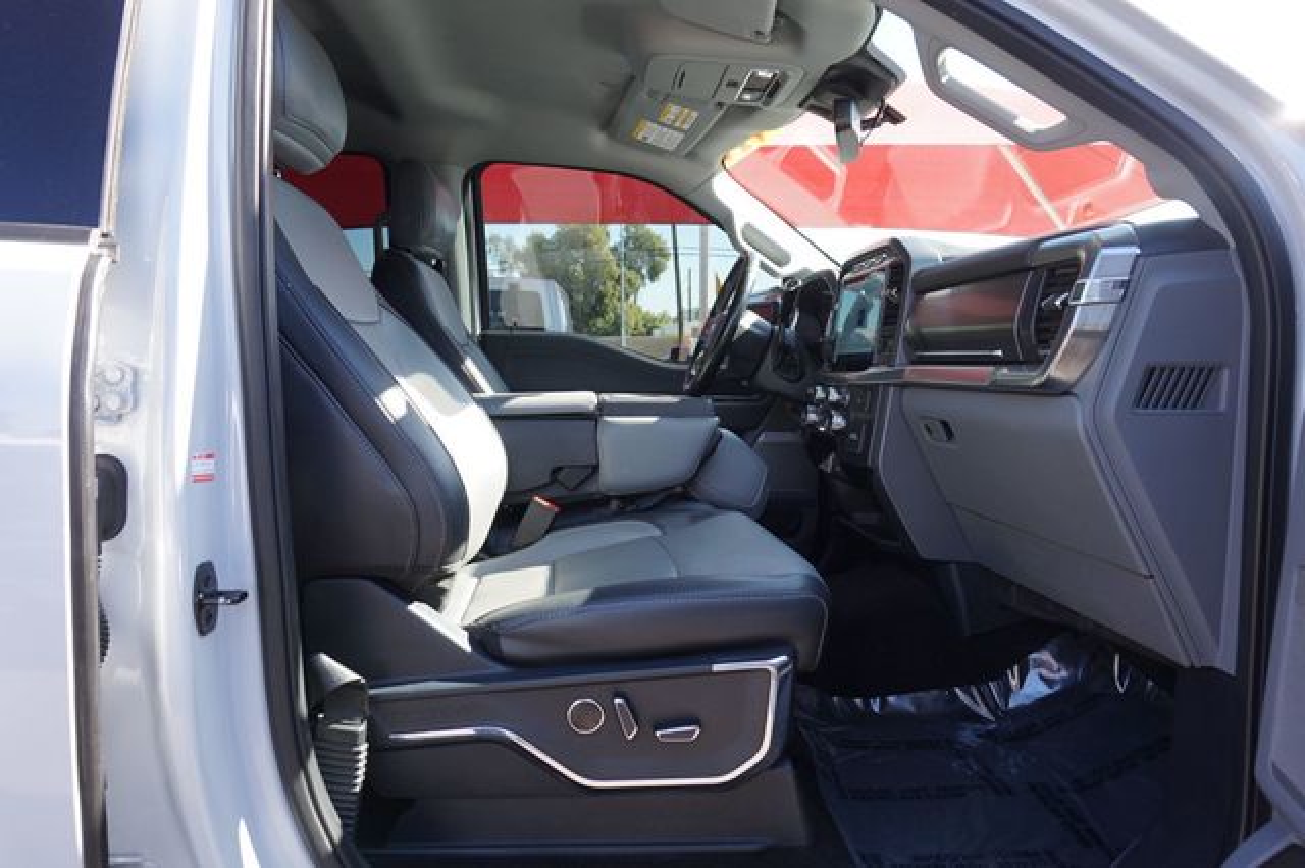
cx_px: 652
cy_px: 434
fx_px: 870
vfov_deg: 53.1
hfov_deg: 73.8
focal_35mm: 24
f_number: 4.5
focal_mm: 16
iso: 100
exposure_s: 1/80
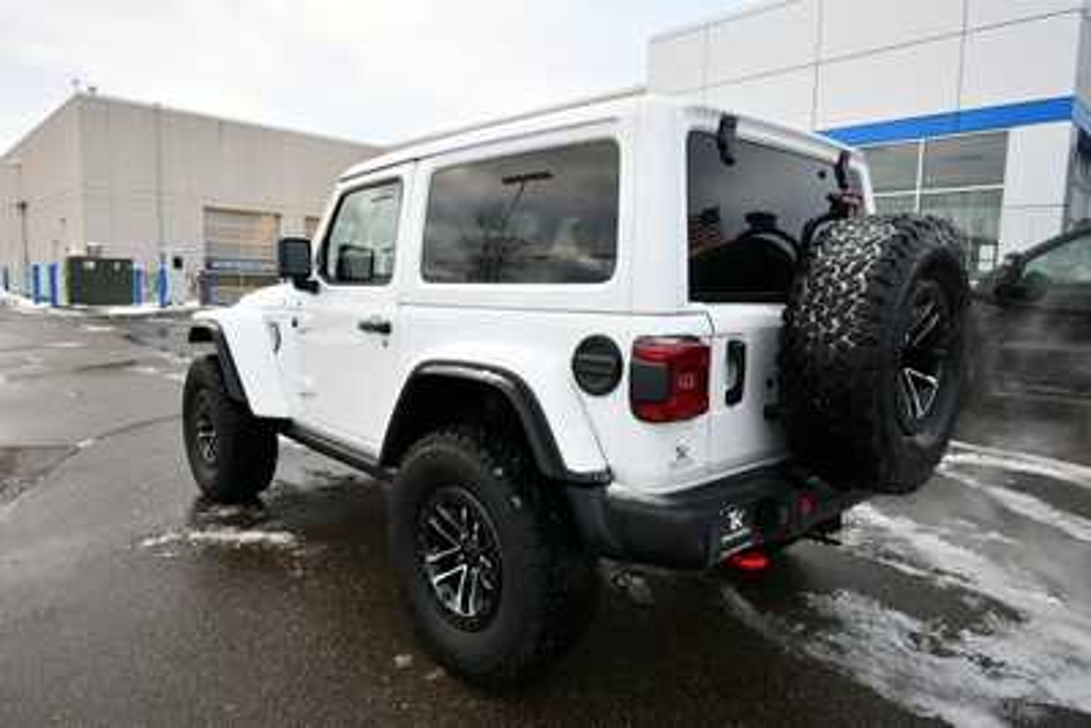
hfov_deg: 78.6
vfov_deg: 57.3
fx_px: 667
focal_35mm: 22
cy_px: 364
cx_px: 546
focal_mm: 15
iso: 360
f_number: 5.6
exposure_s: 1/250
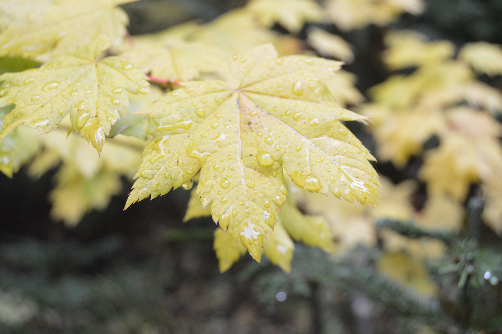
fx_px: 648
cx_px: 251
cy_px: 167
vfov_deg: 28.9
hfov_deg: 42.4
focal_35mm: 46
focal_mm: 31
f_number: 7.1
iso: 400
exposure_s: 1/60
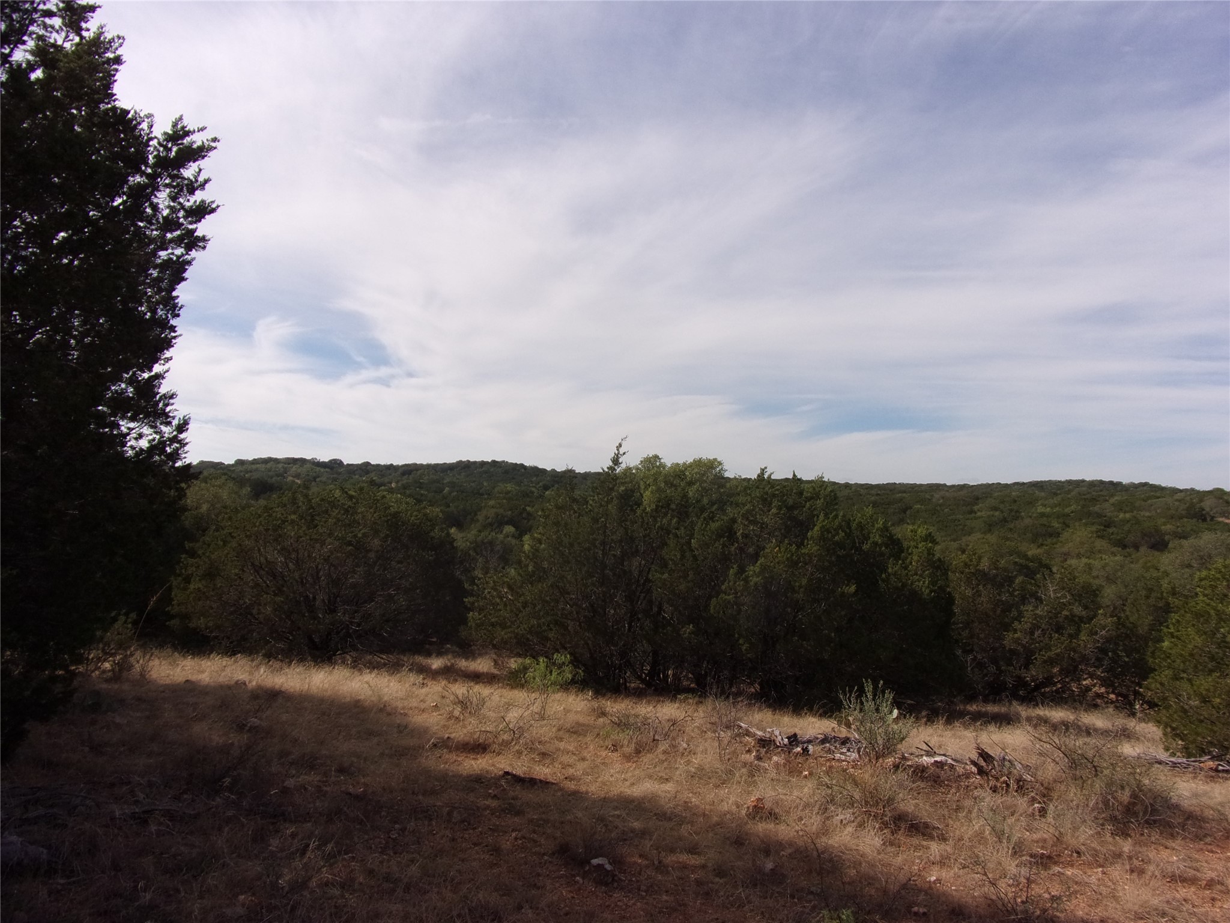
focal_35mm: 24
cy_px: 462
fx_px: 853
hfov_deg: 71.6
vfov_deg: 56.8
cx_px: 615
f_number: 10.8
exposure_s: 1/180
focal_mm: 4.3
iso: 80
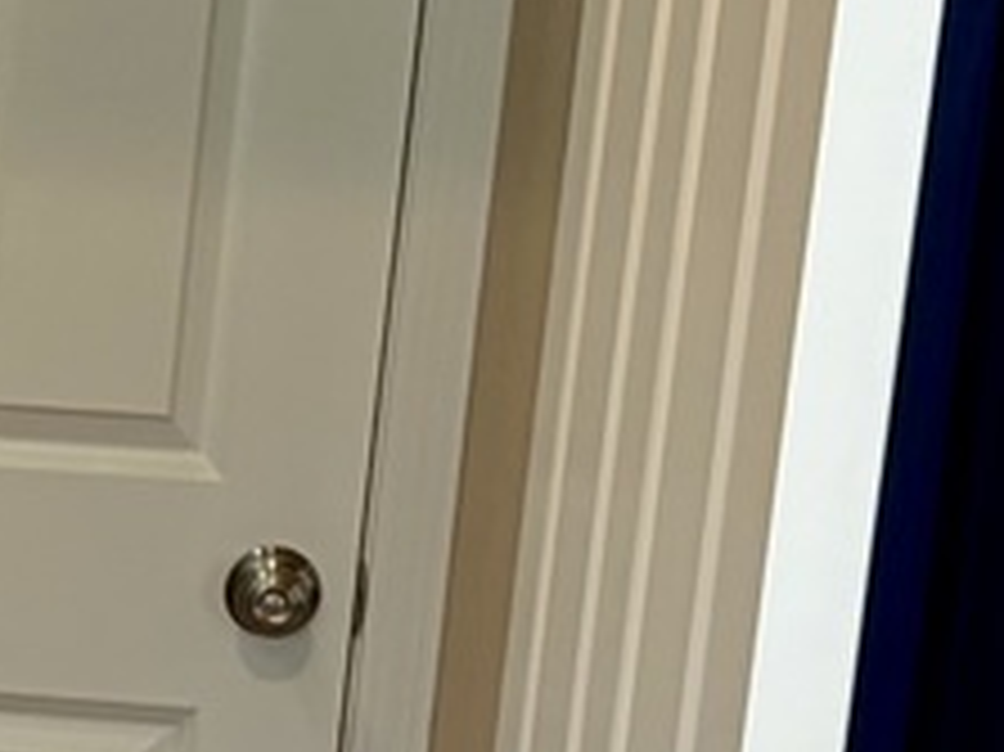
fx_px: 4870
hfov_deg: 11.0
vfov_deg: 8.7
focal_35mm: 168
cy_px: 883
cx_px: -824
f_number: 1.6
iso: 100
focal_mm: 5.96
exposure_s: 1/120
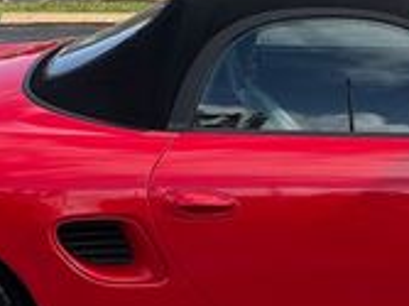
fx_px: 1086
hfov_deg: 20.9
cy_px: 10
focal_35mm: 92
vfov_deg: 15.8
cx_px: 370
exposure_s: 1/3145
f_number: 1.78
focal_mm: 6.76
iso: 100
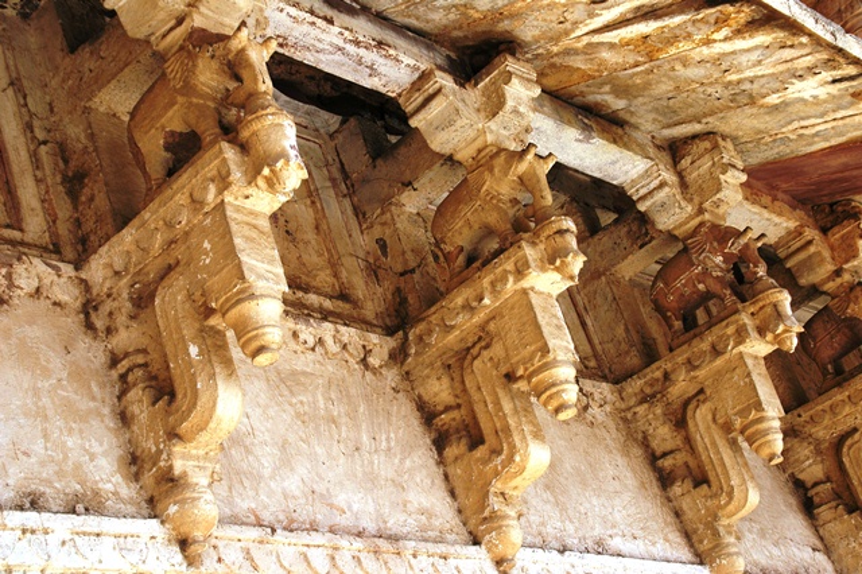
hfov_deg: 31.9
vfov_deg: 21.5
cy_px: 287
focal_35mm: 63
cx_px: 431
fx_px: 1508
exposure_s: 1/200
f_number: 10
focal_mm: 42
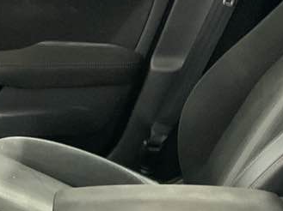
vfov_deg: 14.5
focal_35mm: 100
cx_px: 92
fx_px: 817
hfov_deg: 19.6
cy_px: 220
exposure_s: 1/24
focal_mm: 3
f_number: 1.8
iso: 500
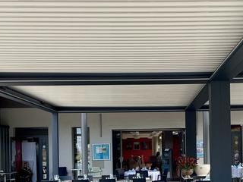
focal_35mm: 65
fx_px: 456
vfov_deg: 22.3
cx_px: 158
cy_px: 146
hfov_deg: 29.7
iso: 32
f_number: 1.6
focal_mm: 4.2
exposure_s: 1/404
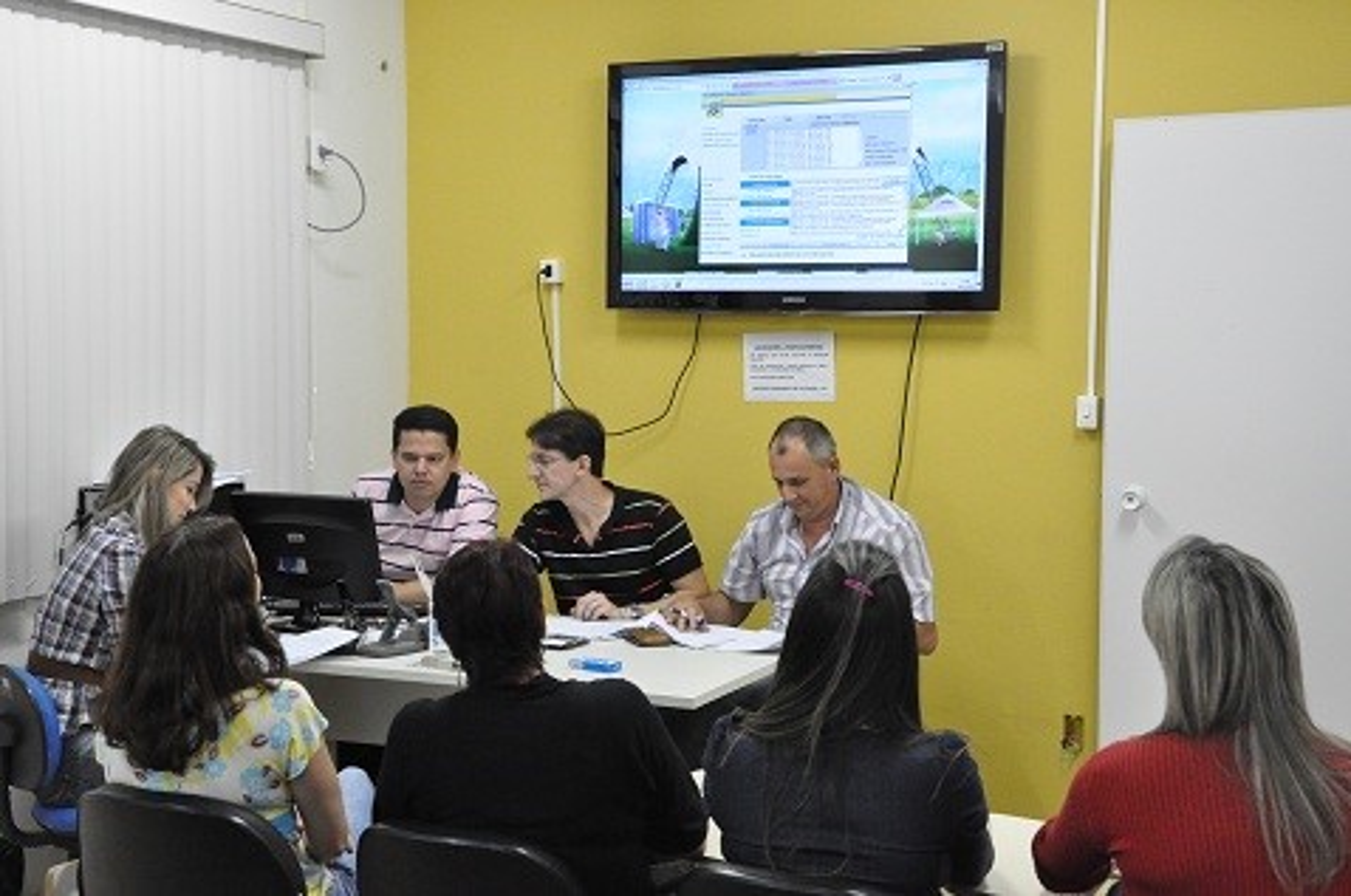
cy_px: 448
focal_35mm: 52
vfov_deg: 25.7
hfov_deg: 37.9
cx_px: 676
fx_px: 1967
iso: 3200
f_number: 8
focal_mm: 35
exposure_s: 1/60
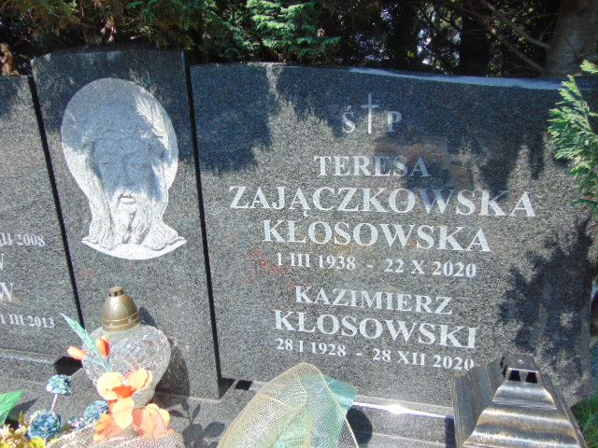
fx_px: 432
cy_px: 224
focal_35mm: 25
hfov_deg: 69.4
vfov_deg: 54.9
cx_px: 299
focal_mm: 4.5
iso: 80
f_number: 3
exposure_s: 1/500
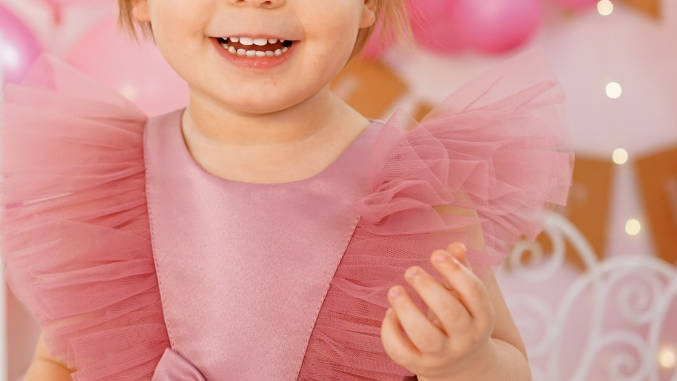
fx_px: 1508
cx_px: 191
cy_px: 111
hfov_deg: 25.1
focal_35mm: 84
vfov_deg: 14.4
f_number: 2.8
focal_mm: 35
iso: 200
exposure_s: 1/160
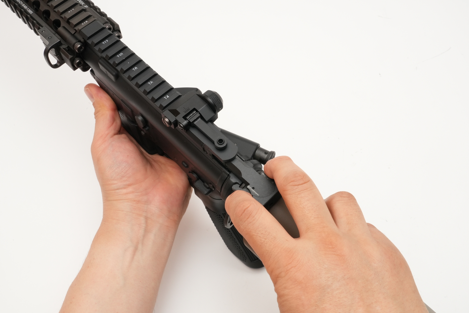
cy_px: 156
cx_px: 234
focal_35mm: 40
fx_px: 521
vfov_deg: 33.4
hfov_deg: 48.5
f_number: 22
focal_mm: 40
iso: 1600
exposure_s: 1/60
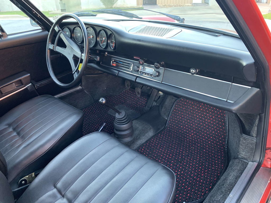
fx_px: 204
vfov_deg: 53.1
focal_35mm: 26
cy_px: 102
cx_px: 136
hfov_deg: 67.3
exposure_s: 1/60
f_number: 1.8
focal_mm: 4.25
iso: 200
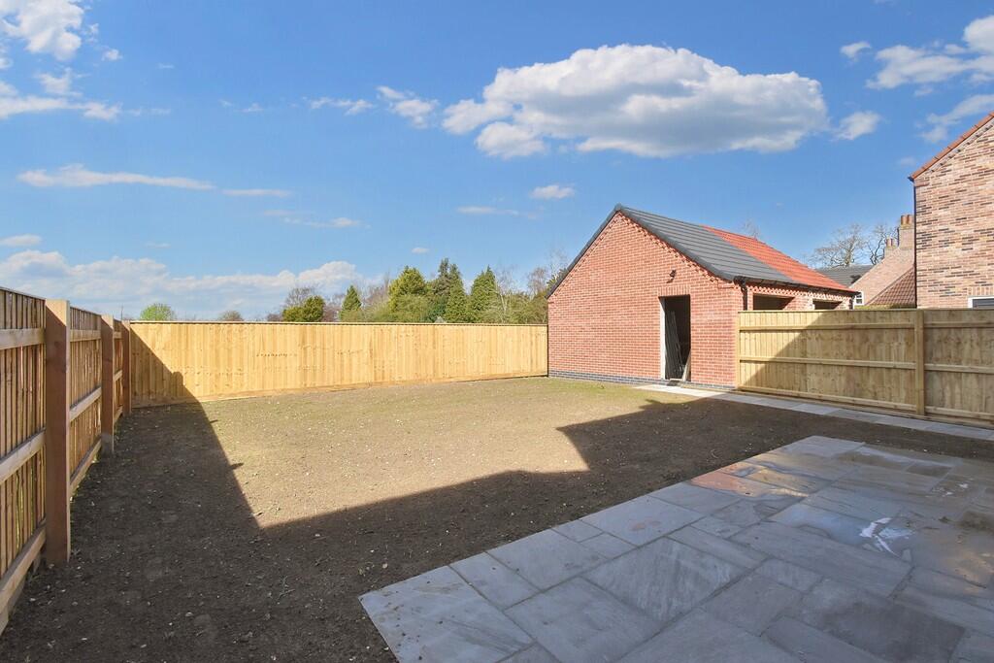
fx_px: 414
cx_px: 497
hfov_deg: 100.4
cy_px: 332
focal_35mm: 15
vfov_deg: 77.3
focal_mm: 10
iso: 800
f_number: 13
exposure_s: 1/640
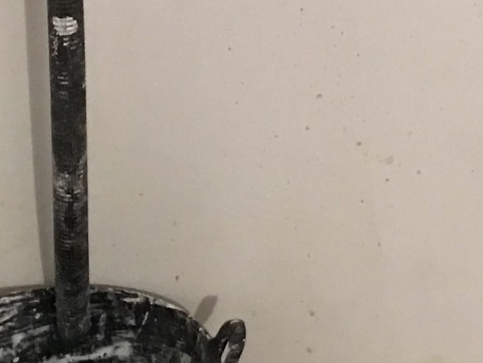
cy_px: -357
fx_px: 2191
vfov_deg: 8.9
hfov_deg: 12.1
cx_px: 672
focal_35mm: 157
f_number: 2.2
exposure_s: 1/17
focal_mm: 4.15
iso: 100
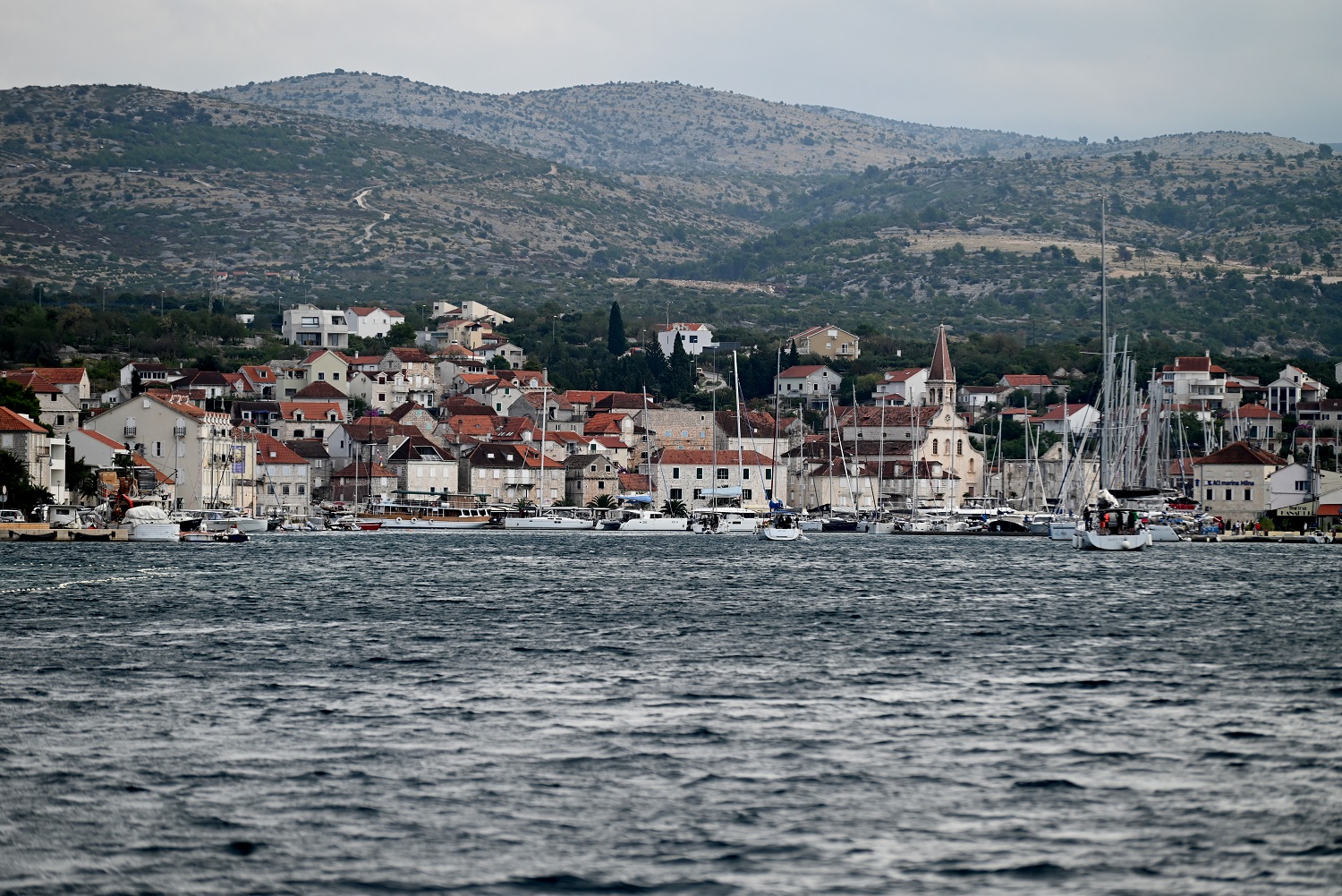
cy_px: 448
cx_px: 671
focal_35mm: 185
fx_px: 6898
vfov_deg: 7.4
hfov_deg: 11.1
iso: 200
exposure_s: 1/1000
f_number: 5.6
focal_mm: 185
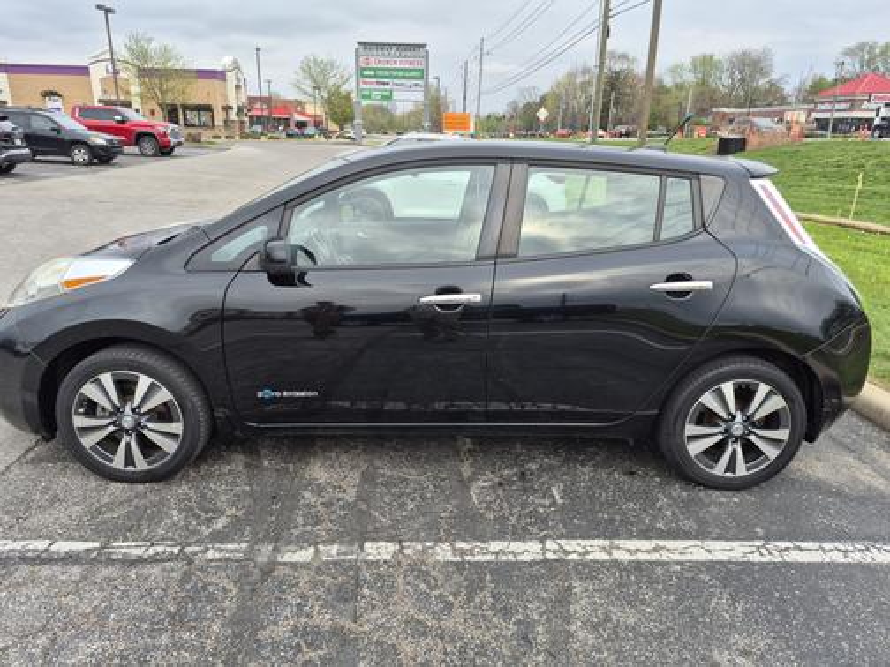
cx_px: 445
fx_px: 591
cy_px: 334
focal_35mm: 23
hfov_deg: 73.9
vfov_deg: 58.9
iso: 25
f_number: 1.8
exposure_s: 1/469
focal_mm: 5.4
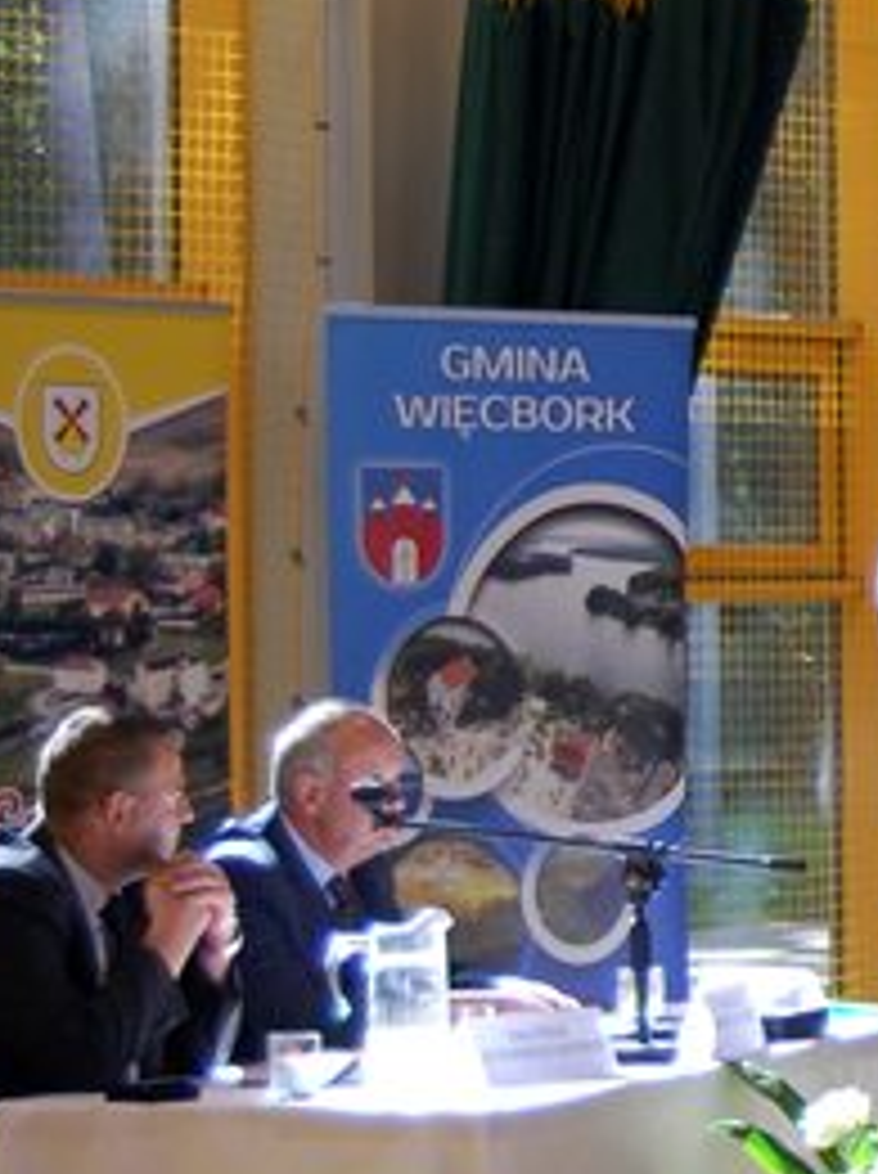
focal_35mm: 116
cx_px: 1220
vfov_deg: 16.9
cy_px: 861
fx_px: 3936
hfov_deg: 12.3
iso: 400
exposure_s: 1/60
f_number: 4.8
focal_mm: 35
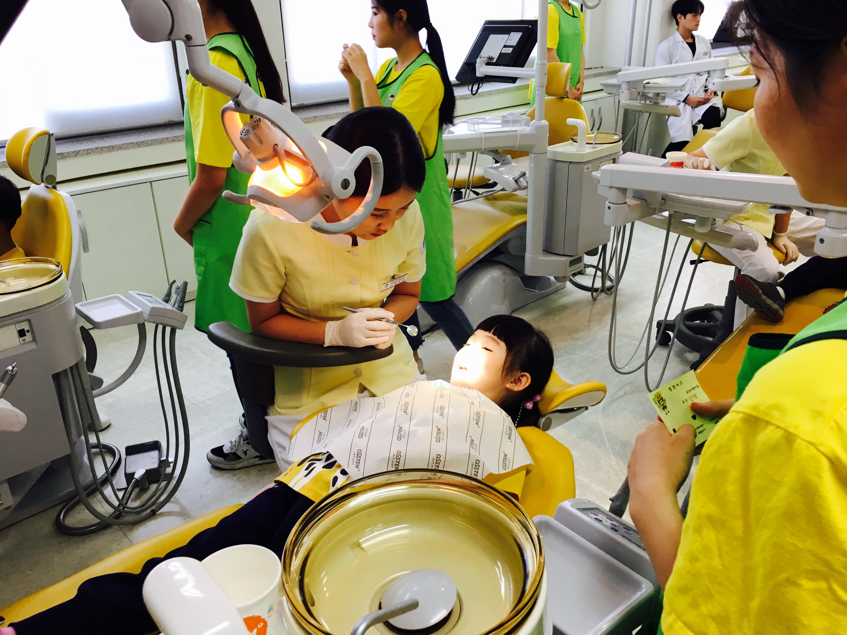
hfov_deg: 61.7
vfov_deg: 48.2
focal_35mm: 29
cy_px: 318
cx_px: 424
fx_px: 710
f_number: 2.2
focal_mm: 4.15
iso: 32
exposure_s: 1/30
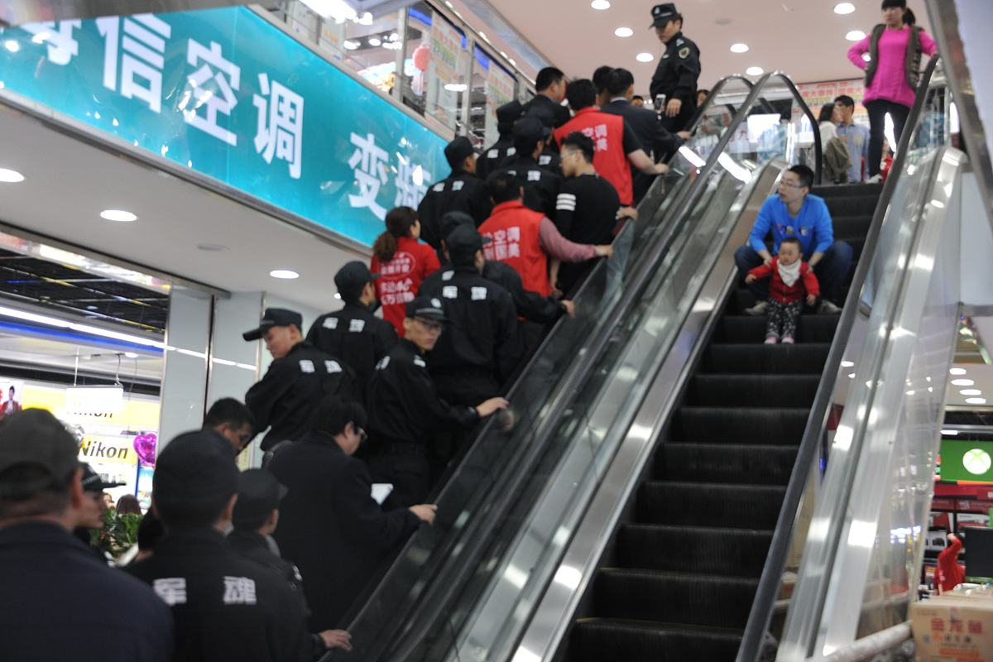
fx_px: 1379
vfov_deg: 27.0
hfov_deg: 39.6
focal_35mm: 50
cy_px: 331
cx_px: 496
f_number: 4.5
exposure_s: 1/80
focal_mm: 50
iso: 1000
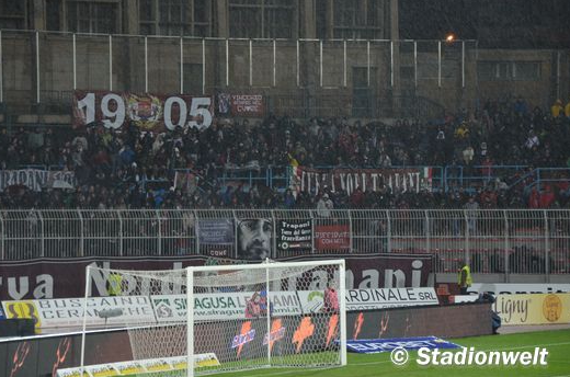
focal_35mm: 173
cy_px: 182
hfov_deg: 11.9
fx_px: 2725
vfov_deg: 7.9
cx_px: 266
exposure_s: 1/60
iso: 800
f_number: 5.6
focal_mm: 105
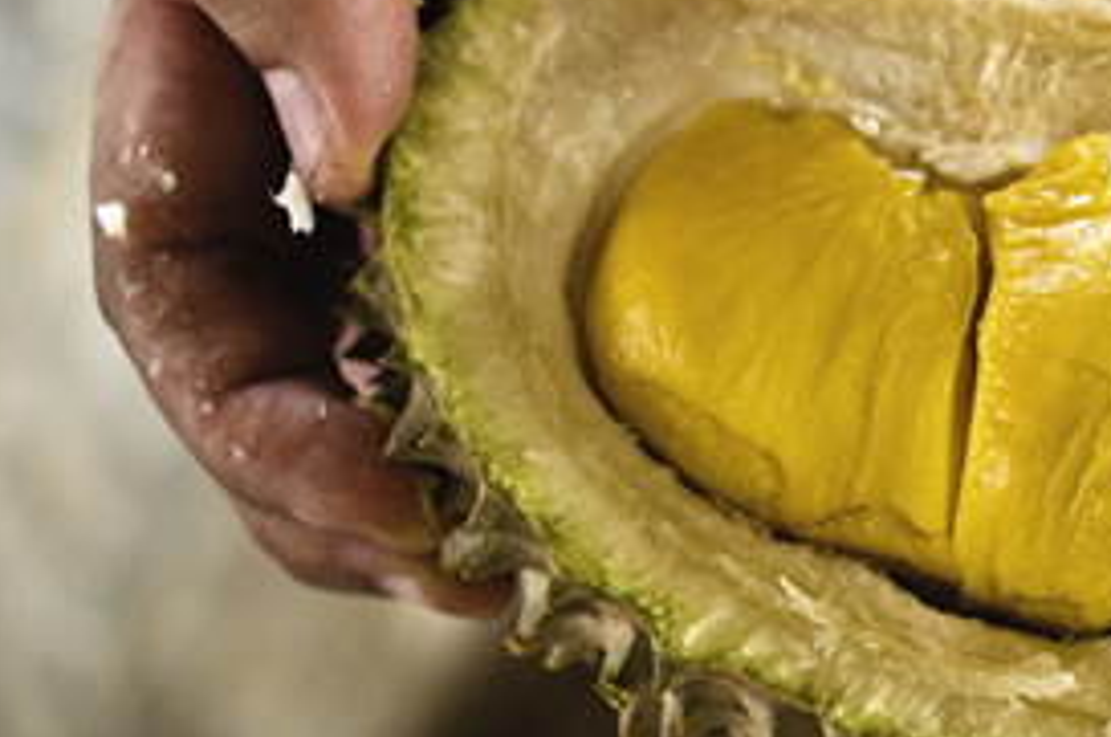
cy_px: 226
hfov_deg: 24.7
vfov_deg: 17.6
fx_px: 2372
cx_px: 1188
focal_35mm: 77
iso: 400
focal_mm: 35
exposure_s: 1/80
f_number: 4
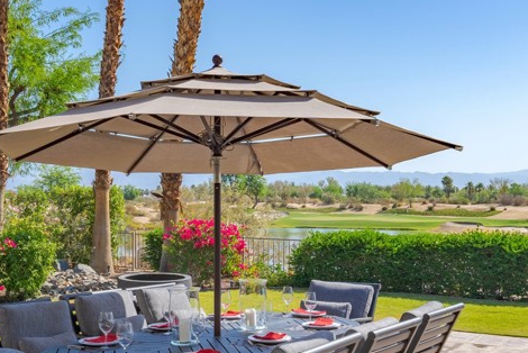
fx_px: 719
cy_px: 210
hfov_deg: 40.1
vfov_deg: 27.5
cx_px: 203
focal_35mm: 49
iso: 100
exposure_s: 1/1000
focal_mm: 24
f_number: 10
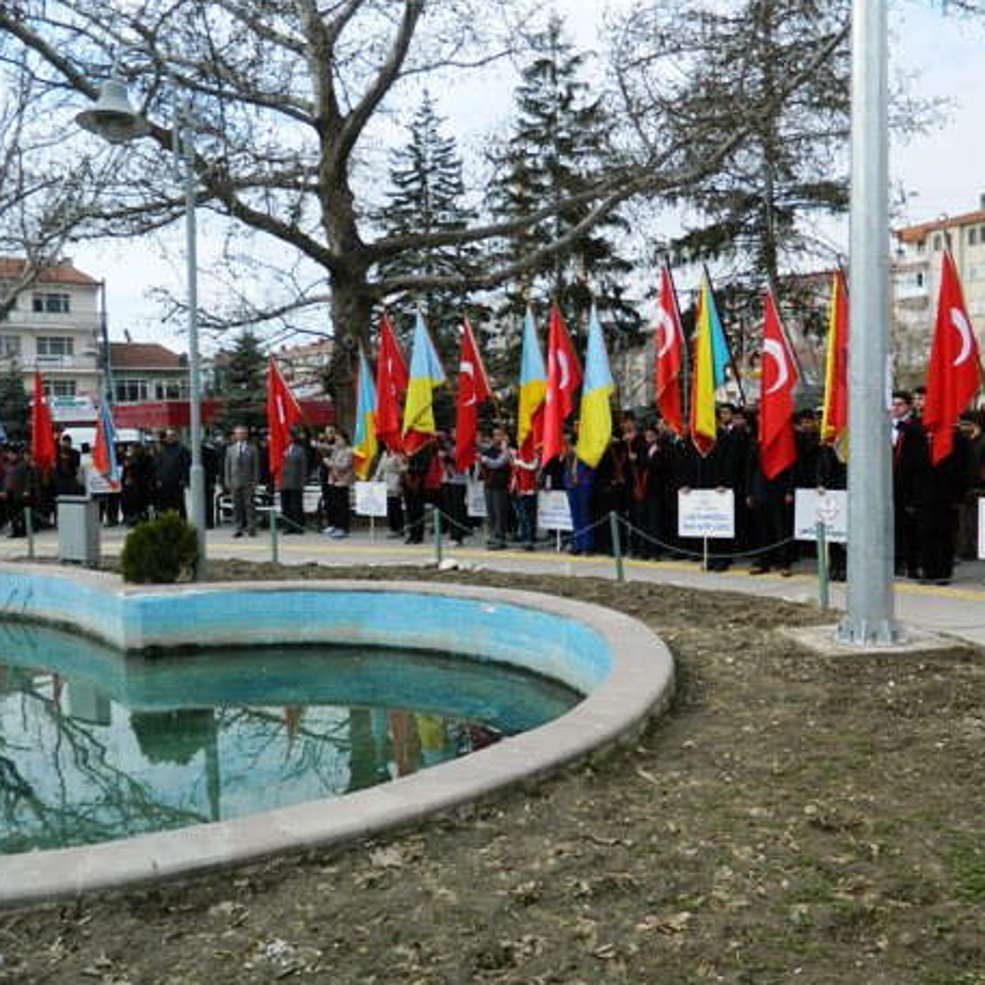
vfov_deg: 52.5
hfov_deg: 52.5
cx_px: 525
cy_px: 510
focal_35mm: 31
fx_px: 998
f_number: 3.1
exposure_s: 1/800
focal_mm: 4.5
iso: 80
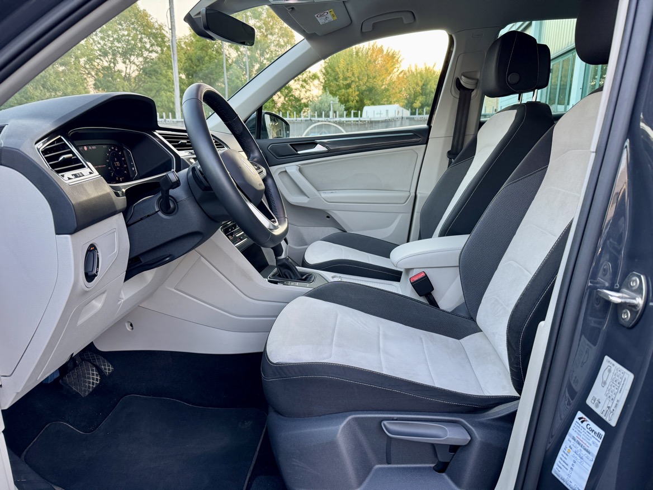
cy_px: 245
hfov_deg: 71.6
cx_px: 326
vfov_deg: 56.8
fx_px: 453
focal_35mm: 24
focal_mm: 6.76
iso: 200
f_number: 1.78
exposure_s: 1/121
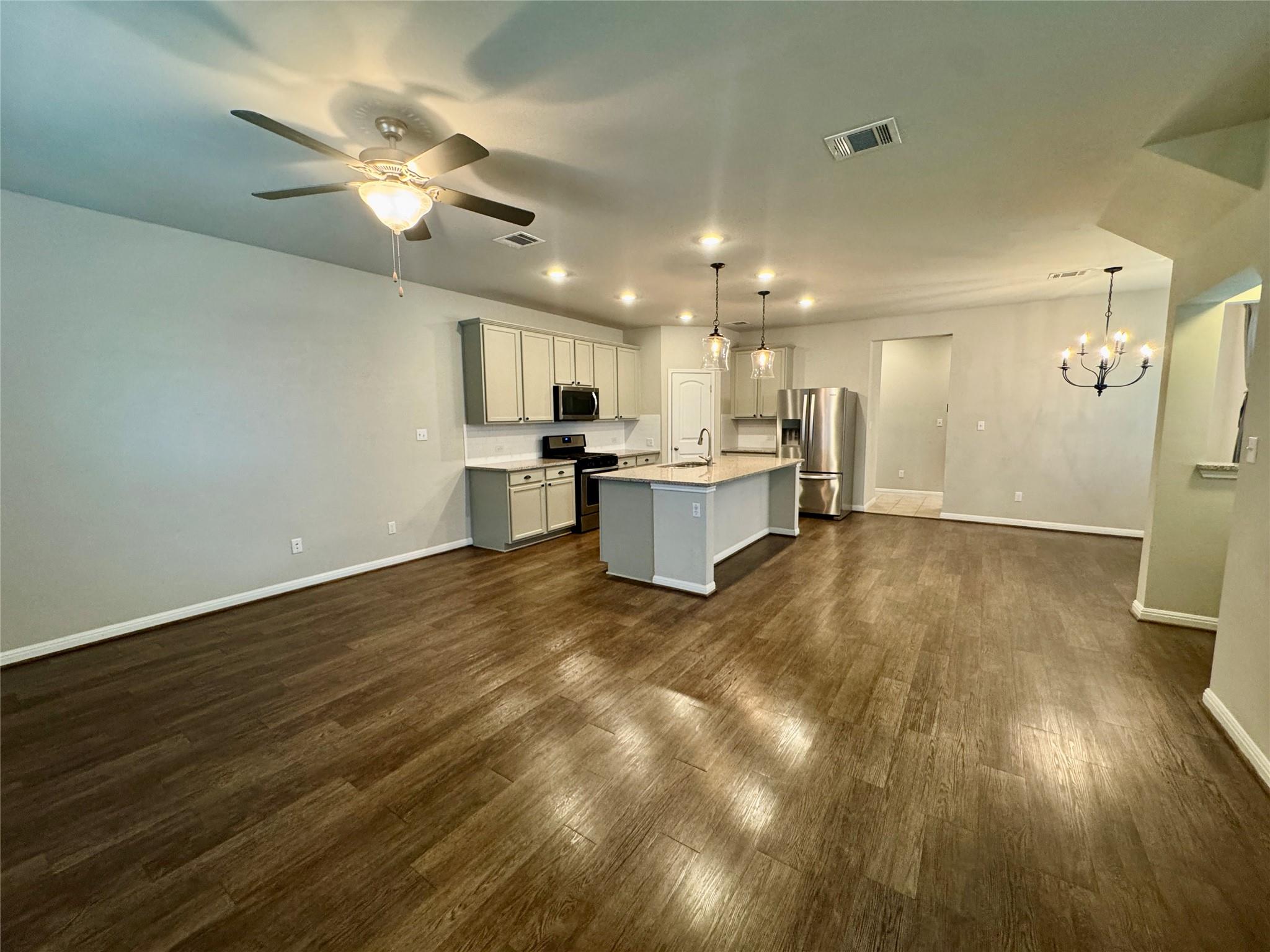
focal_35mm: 14
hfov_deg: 102.1
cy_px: 476
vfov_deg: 85.7
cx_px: 635
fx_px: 514
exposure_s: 1/60
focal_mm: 2.22
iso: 250
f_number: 2.2
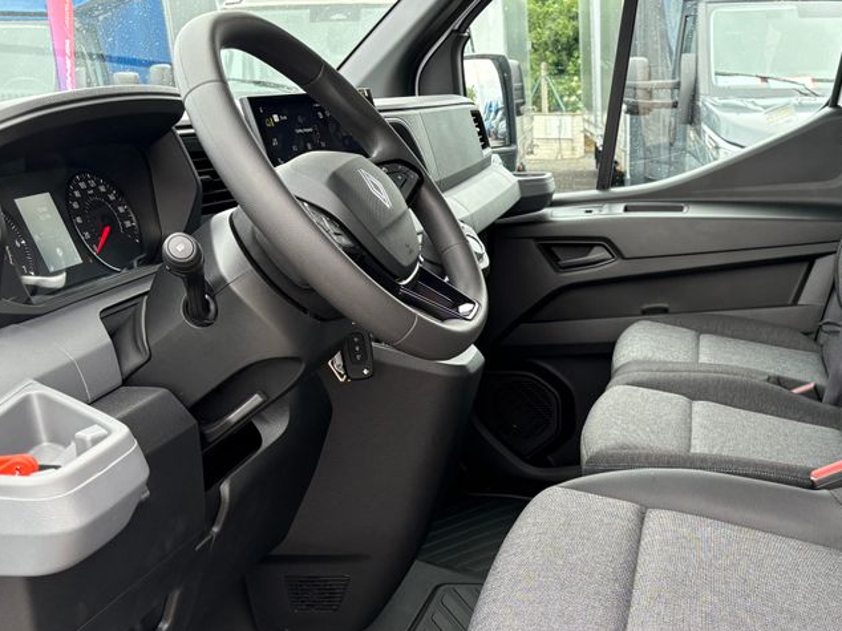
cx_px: 628
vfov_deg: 33.8
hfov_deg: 43.4
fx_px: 1021
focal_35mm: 42
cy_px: 456
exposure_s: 1/244
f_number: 1.6
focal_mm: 5.96
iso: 125
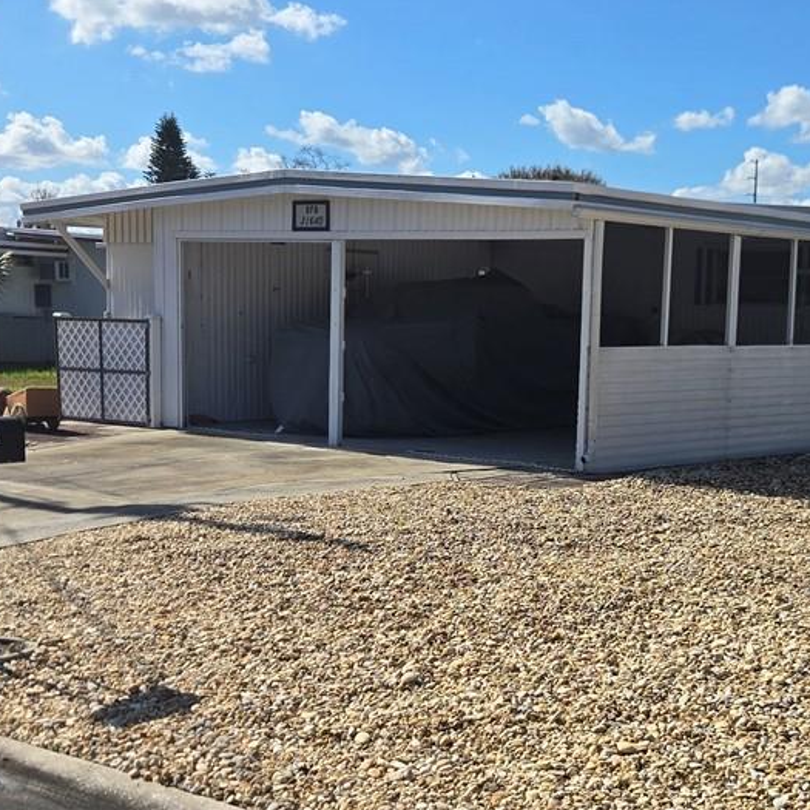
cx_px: 546
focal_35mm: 62
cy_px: 575
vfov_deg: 27.5
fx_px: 1641
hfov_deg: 27.5
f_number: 1.8
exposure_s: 1/2723
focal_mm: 5.4
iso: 25
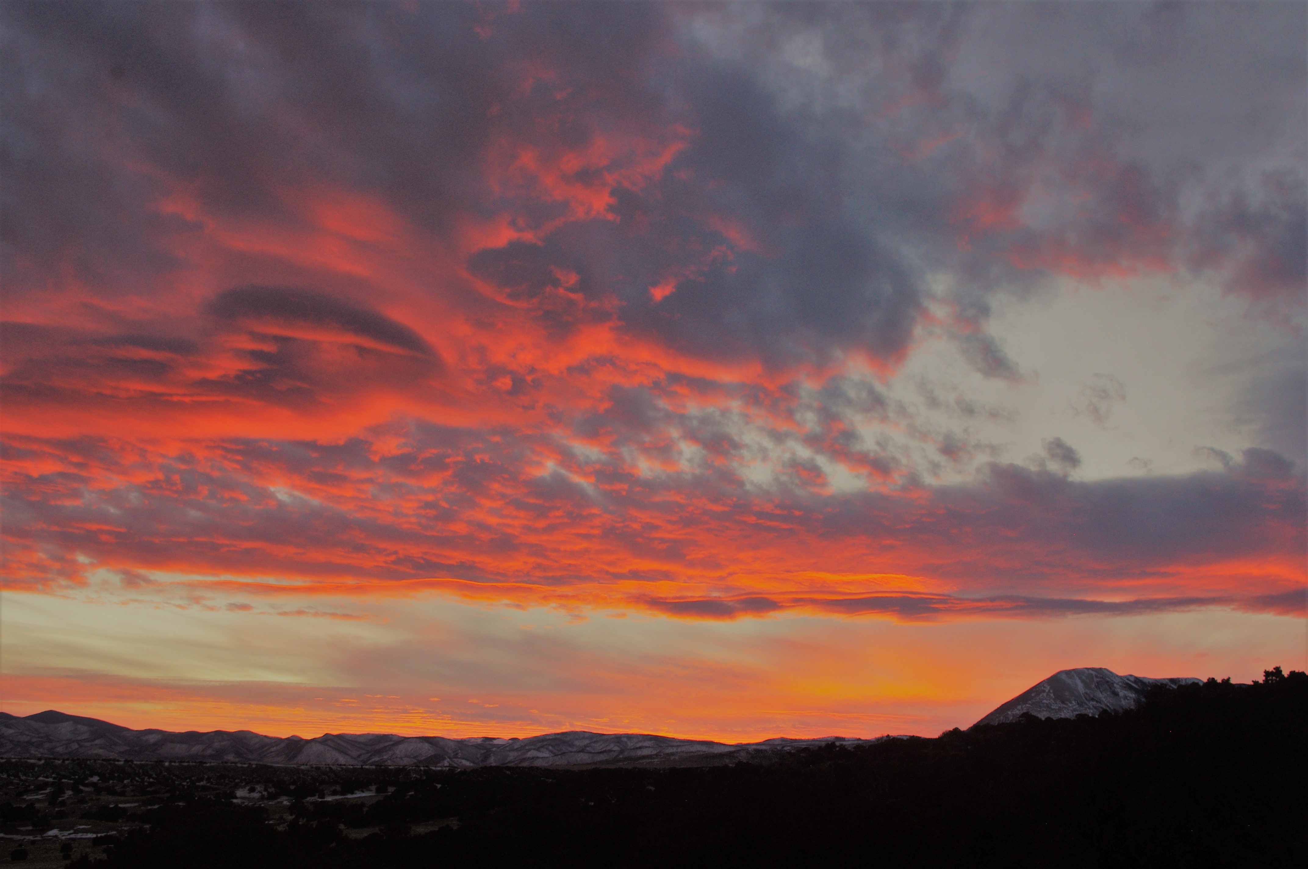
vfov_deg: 38.8
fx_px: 1234
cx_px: 654
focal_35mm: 34
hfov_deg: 55.9
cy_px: 434
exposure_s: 1/50
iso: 400
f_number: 8
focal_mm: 23.13
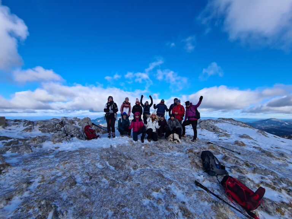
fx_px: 110
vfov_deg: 89.9
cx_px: 146
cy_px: 110
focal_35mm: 13
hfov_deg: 106.2
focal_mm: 2.2
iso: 50
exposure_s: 1/1352
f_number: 2.2
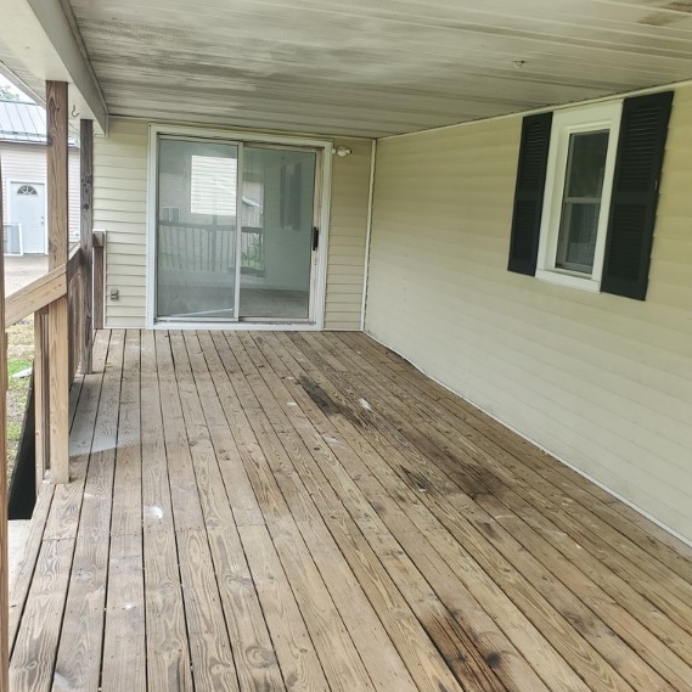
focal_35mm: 31
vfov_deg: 52.4
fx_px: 701
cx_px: 348
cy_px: 313
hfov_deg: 52.5
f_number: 2.4
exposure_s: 1/129
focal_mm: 4.3
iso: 50
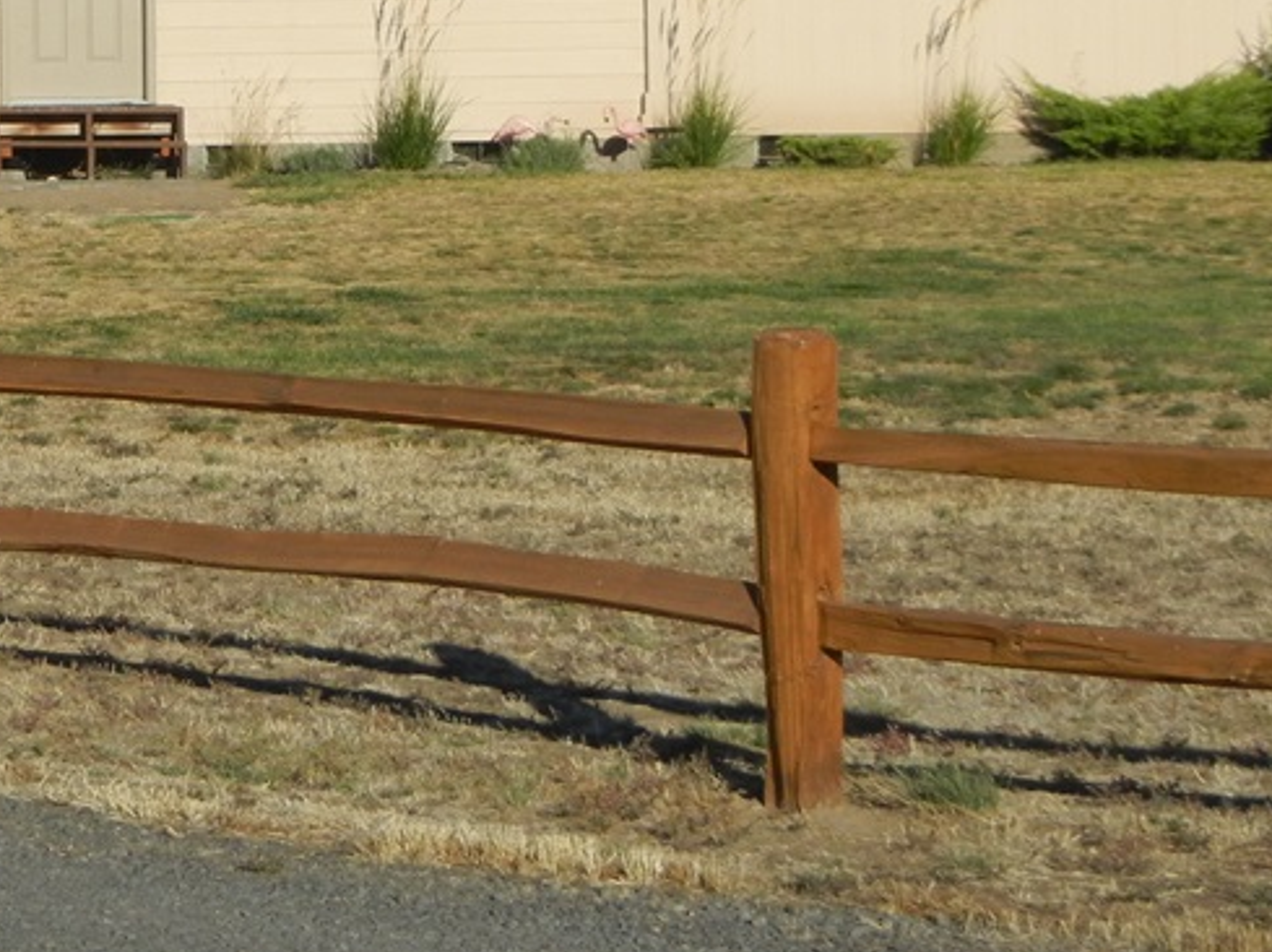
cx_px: 273
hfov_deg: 11.8
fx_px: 6132
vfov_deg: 8.8
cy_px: -86
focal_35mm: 167
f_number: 8.2
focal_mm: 12.2
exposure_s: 1/459
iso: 160
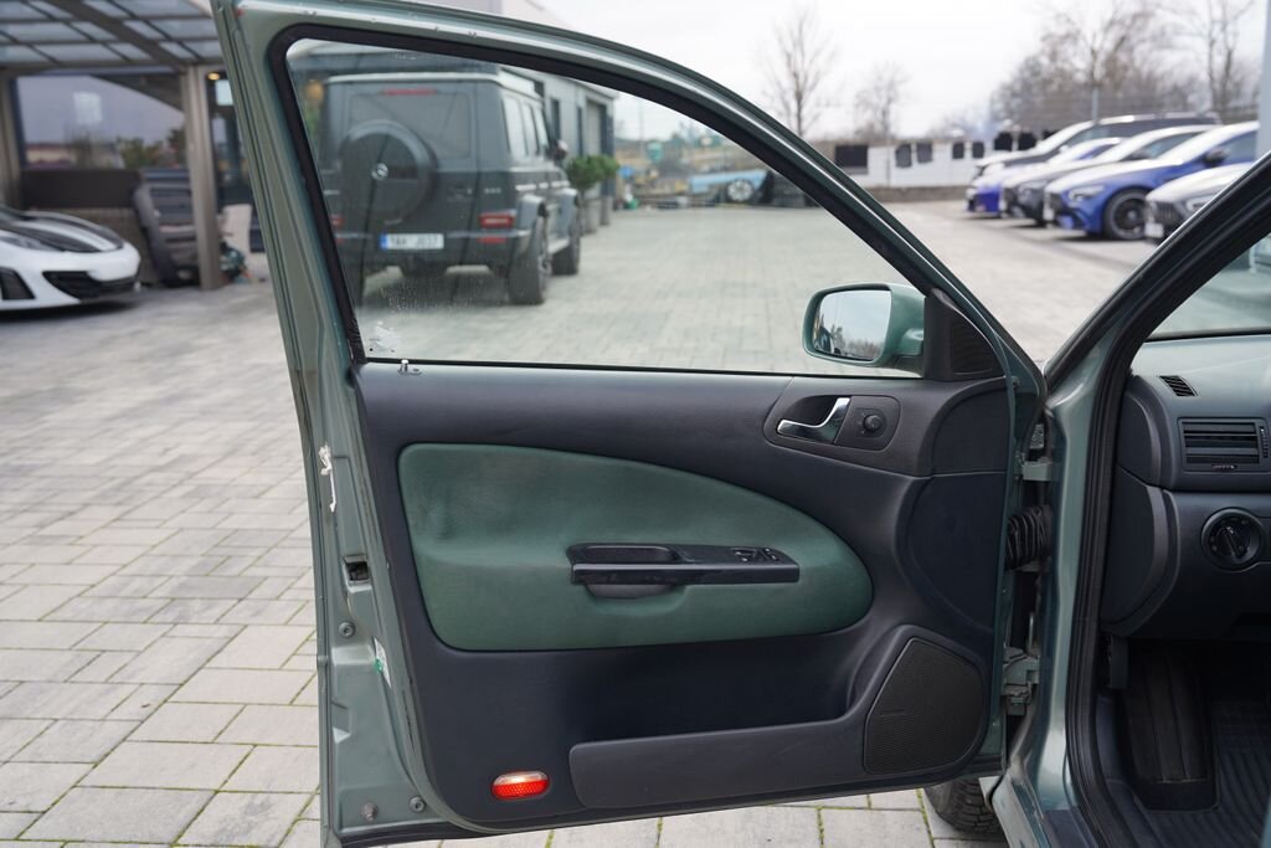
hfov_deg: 54.4
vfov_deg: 37.9
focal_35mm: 35
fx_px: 1236
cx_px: 636
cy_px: 424
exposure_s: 1/100
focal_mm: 35
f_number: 4.5
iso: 100
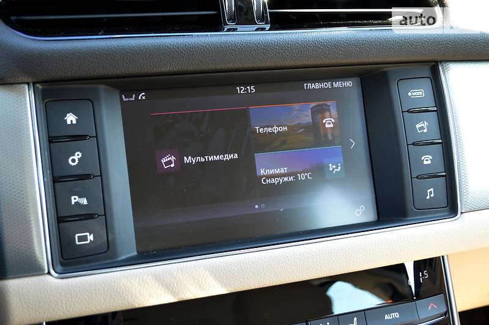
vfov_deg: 26.4
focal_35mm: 51
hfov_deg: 38.9
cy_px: 162
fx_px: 692
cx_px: 244
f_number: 5
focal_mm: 34
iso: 560
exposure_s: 1/60
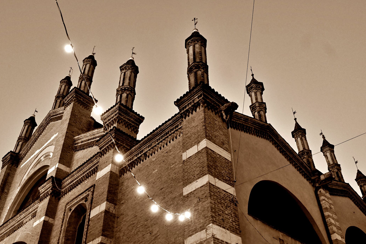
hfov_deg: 51.5
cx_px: 184
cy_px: 127
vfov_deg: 35.7
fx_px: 379
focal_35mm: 37
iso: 2800
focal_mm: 21.5
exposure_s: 1/125
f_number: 4
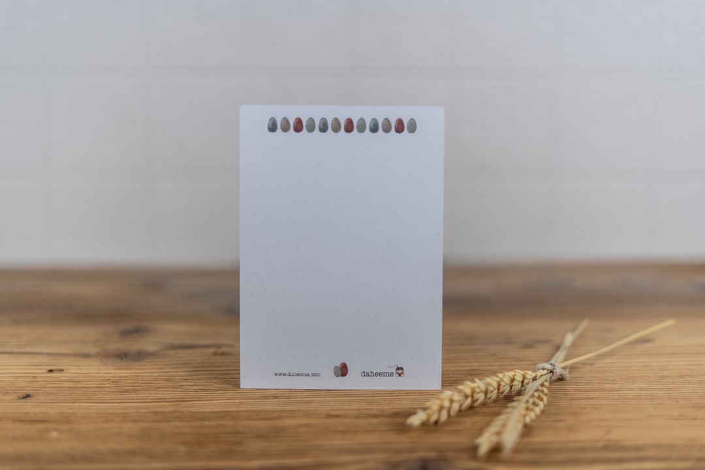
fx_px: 979
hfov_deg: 39.6
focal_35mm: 50
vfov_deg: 27.0
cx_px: 352
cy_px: 235
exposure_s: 1/320
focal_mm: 50
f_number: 1.8
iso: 200
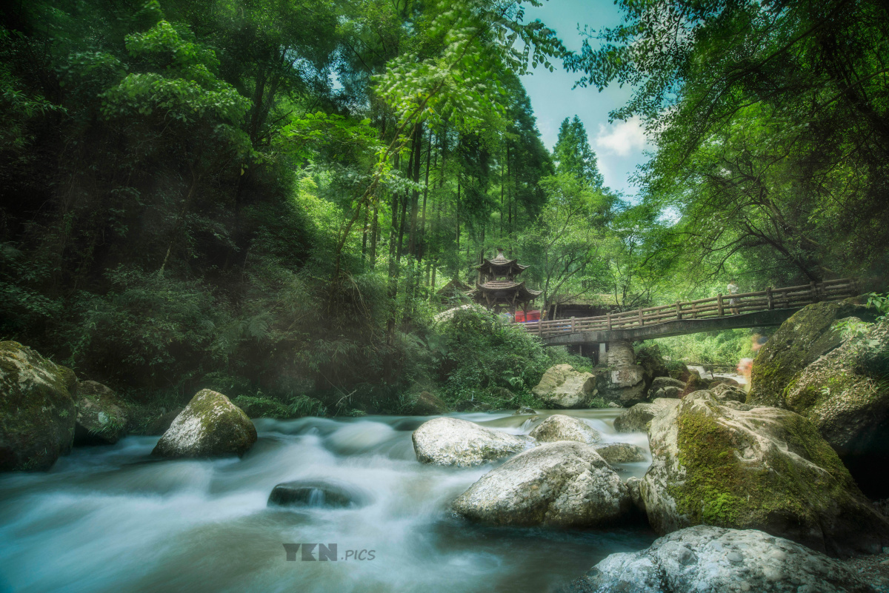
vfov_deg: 67.4
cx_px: 444
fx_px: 445
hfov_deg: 90.0
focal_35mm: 18
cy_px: 296
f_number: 11
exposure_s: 10
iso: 100
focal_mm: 18
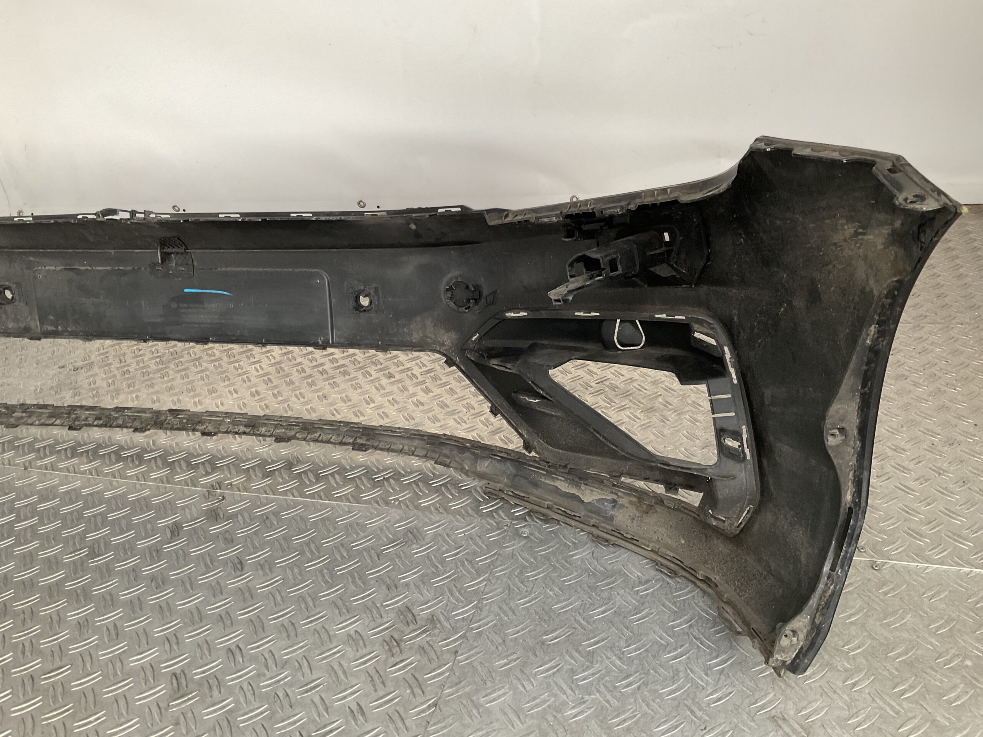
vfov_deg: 48.2
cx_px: 492
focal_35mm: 29
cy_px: 368
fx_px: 824
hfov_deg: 61.7
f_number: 1.8
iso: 64
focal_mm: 3
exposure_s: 1/50
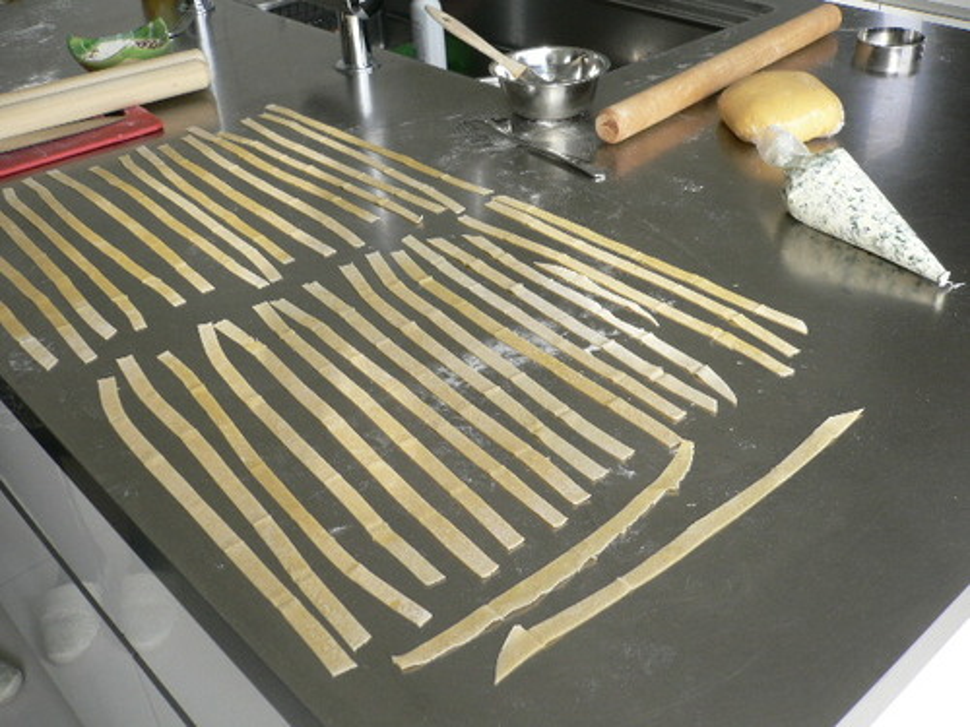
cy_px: 364
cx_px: 485
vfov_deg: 40.7
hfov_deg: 52.6
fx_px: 981
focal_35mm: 35
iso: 100
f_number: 2.8
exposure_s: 1/100
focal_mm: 5.8
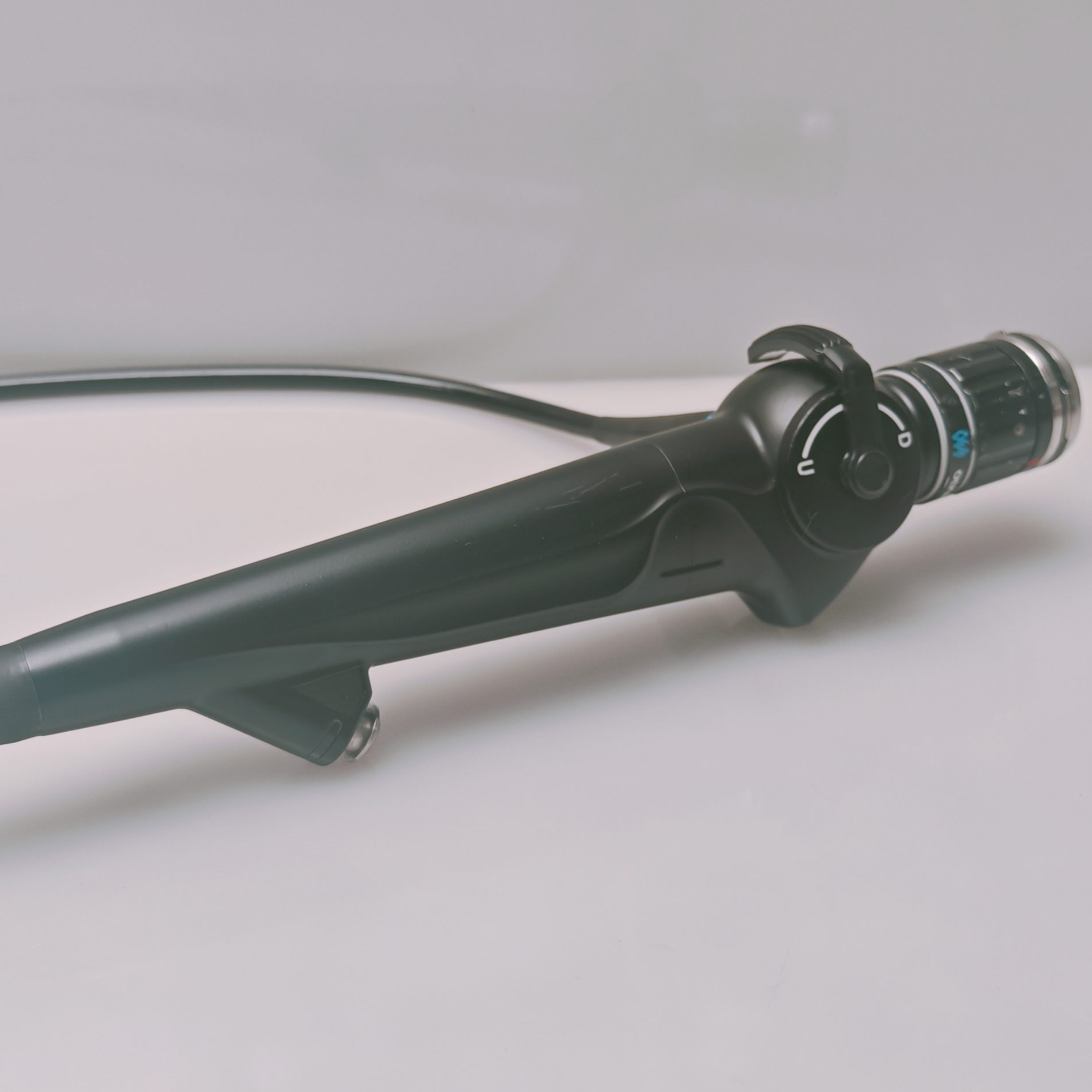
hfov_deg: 39.2
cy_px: 551
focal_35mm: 43
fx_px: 1535
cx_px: 520
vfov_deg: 39.2
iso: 80
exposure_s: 1/100
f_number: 2
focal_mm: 6.83
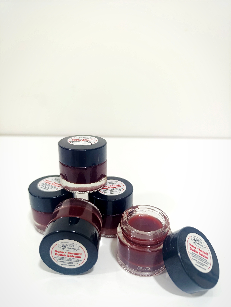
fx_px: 204
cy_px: 154
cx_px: 116
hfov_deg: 59.0
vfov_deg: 73.9
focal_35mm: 23
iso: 500
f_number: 1.6
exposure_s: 1/101
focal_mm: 6.14
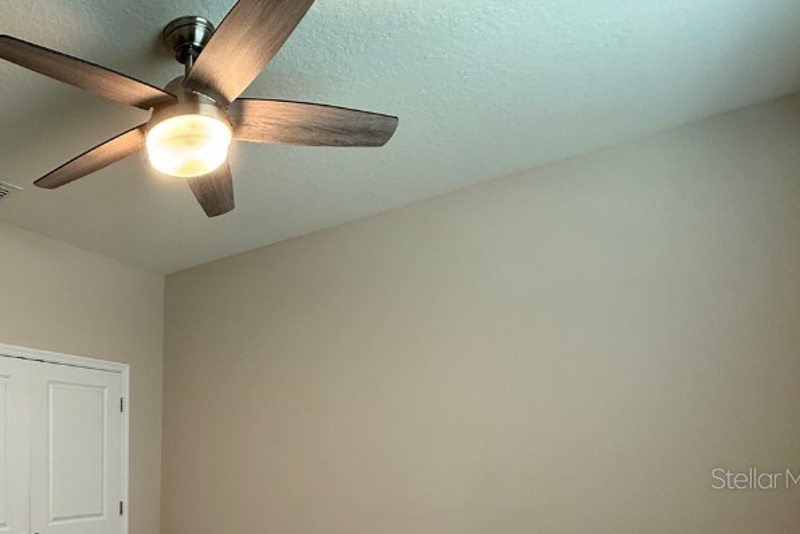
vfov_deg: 46.5
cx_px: 150
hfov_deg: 64.6
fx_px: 556
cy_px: 478
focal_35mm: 25
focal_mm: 2.22
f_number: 2.2
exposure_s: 1/60
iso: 200
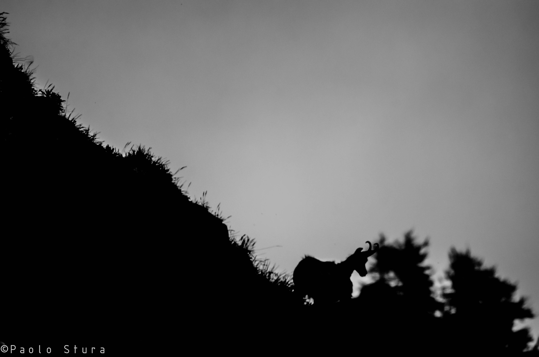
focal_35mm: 900
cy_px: 178
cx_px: 270
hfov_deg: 2.3
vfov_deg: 1.5
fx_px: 13446
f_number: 6.3
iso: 800
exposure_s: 1/5000
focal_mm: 600
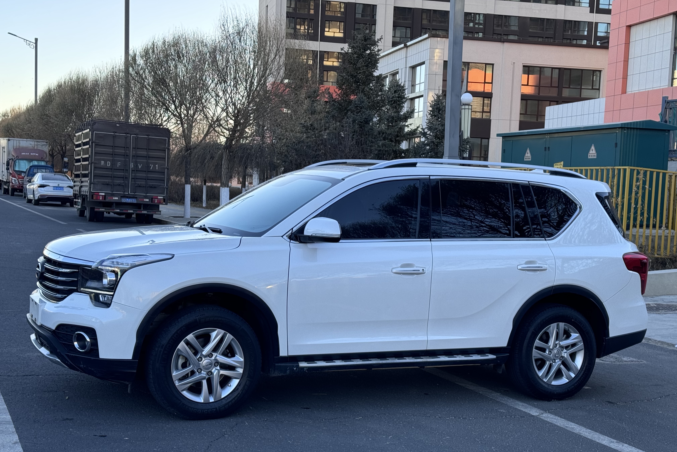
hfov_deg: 39.6
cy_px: 247
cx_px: 338
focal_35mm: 50
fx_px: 940
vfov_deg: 27.0
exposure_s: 1/399
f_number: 1.78
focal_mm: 6.76
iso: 64
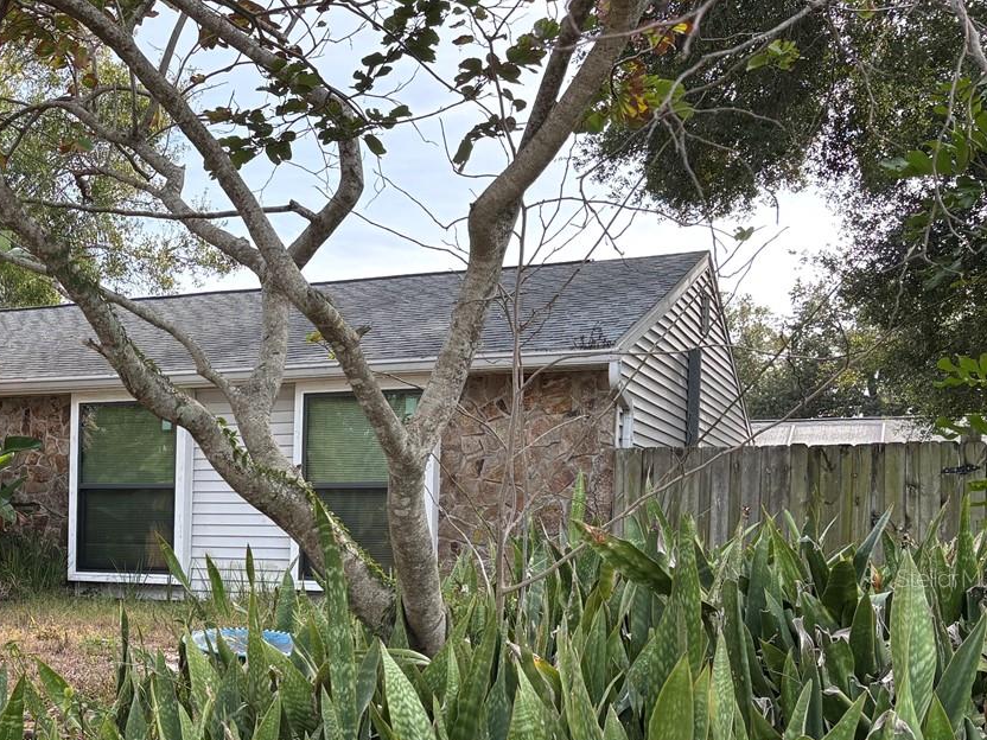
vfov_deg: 28.6
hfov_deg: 35.4
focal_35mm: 50
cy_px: 578
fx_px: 1426
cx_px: 59
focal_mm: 5.96
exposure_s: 1/758
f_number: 1.6
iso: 50
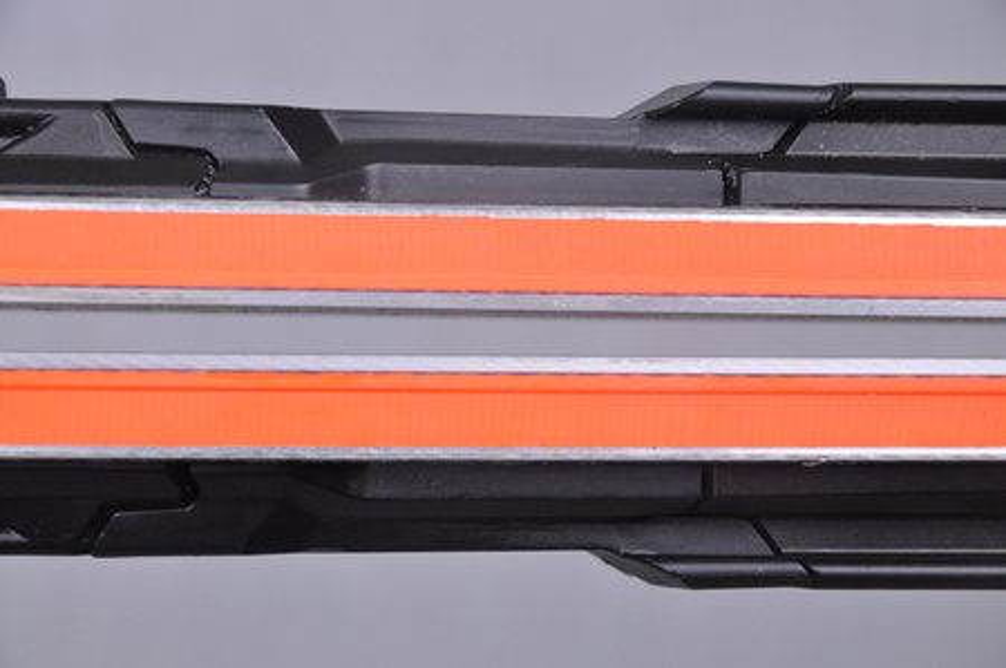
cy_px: 334
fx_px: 4396
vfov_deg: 8.7
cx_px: 503
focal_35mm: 158
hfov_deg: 13.1
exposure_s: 1/125
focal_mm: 105
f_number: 9.5
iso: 3200
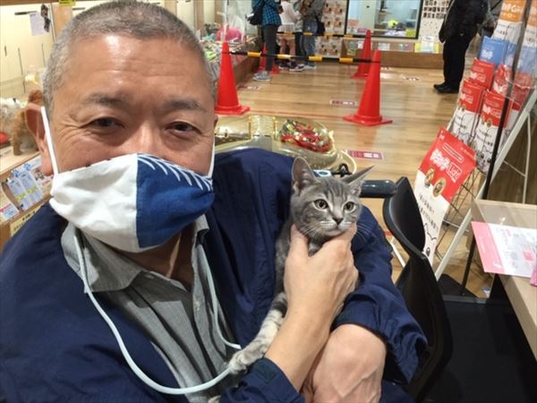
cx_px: 268
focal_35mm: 31
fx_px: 481
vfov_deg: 45.4
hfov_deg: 58.4
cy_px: 202
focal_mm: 3.3
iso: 64
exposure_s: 1/30
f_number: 2.4
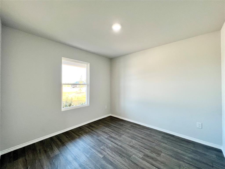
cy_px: 84
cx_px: 112
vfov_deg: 89.9
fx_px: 84
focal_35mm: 13
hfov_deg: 106.2
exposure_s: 1/120
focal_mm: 1.57
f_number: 1.8
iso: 100
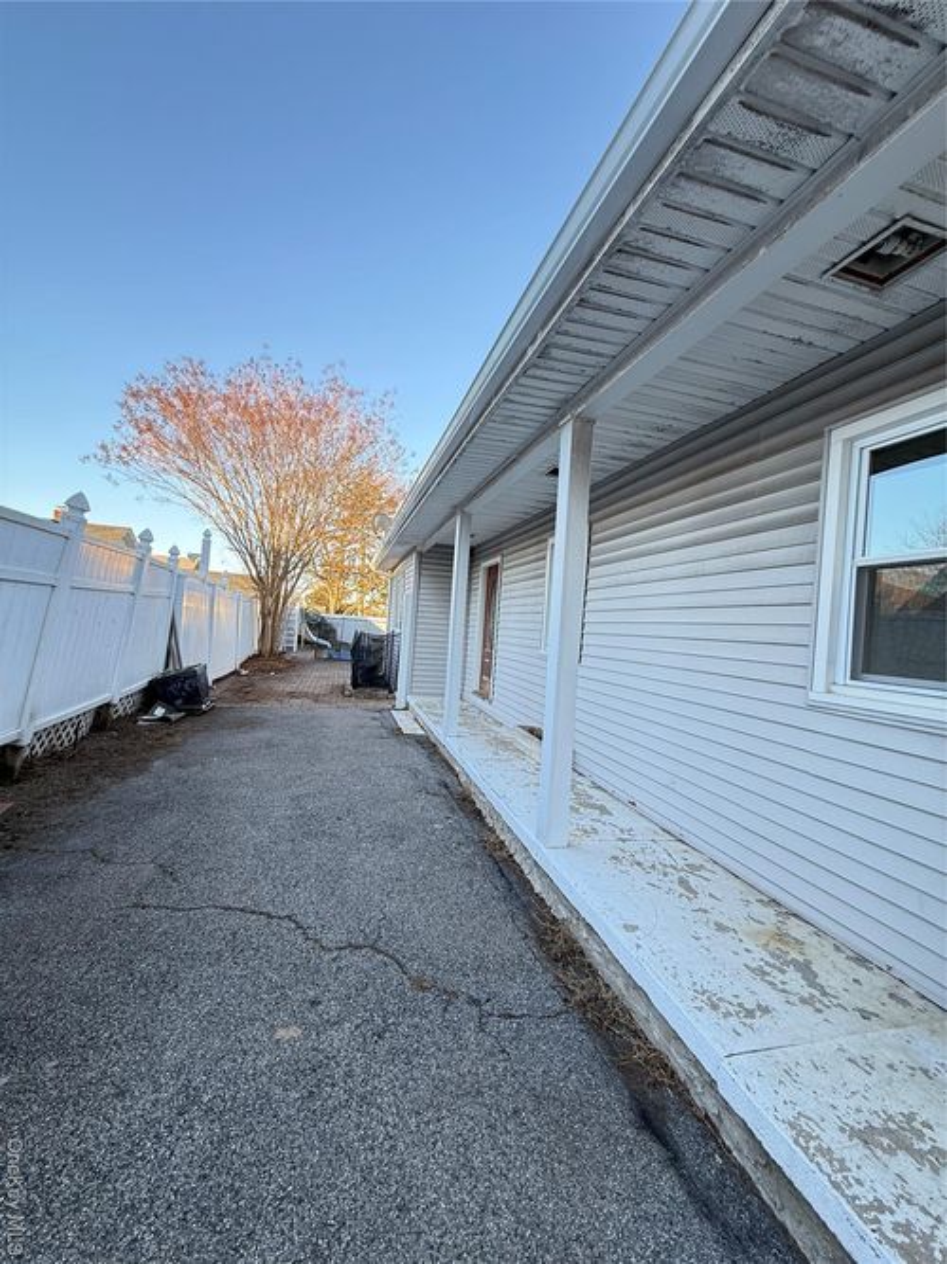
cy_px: 632
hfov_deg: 85.7
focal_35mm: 14
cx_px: 474
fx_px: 511
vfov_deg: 102.1
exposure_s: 1/138
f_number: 2.2
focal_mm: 2.22
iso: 64
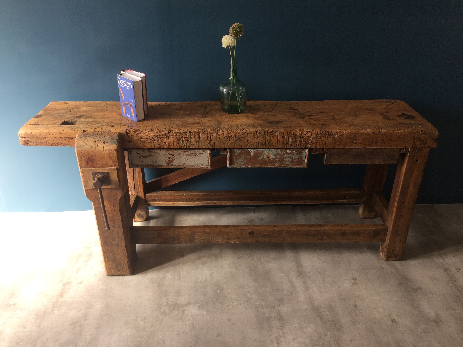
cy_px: 174
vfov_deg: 48.2
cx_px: 232
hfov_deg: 61.7
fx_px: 388
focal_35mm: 29
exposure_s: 1/50
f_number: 2.2
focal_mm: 4.15
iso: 40
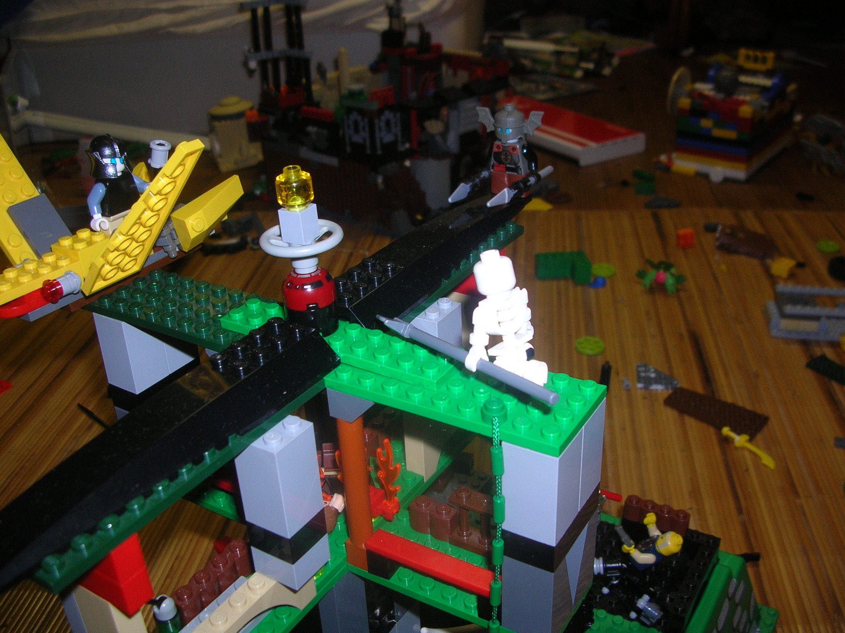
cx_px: 422
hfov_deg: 52.7
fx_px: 854
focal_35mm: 35
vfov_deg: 40.6
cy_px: 316
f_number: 2.8
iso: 50
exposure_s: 1/60.1
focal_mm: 5.8
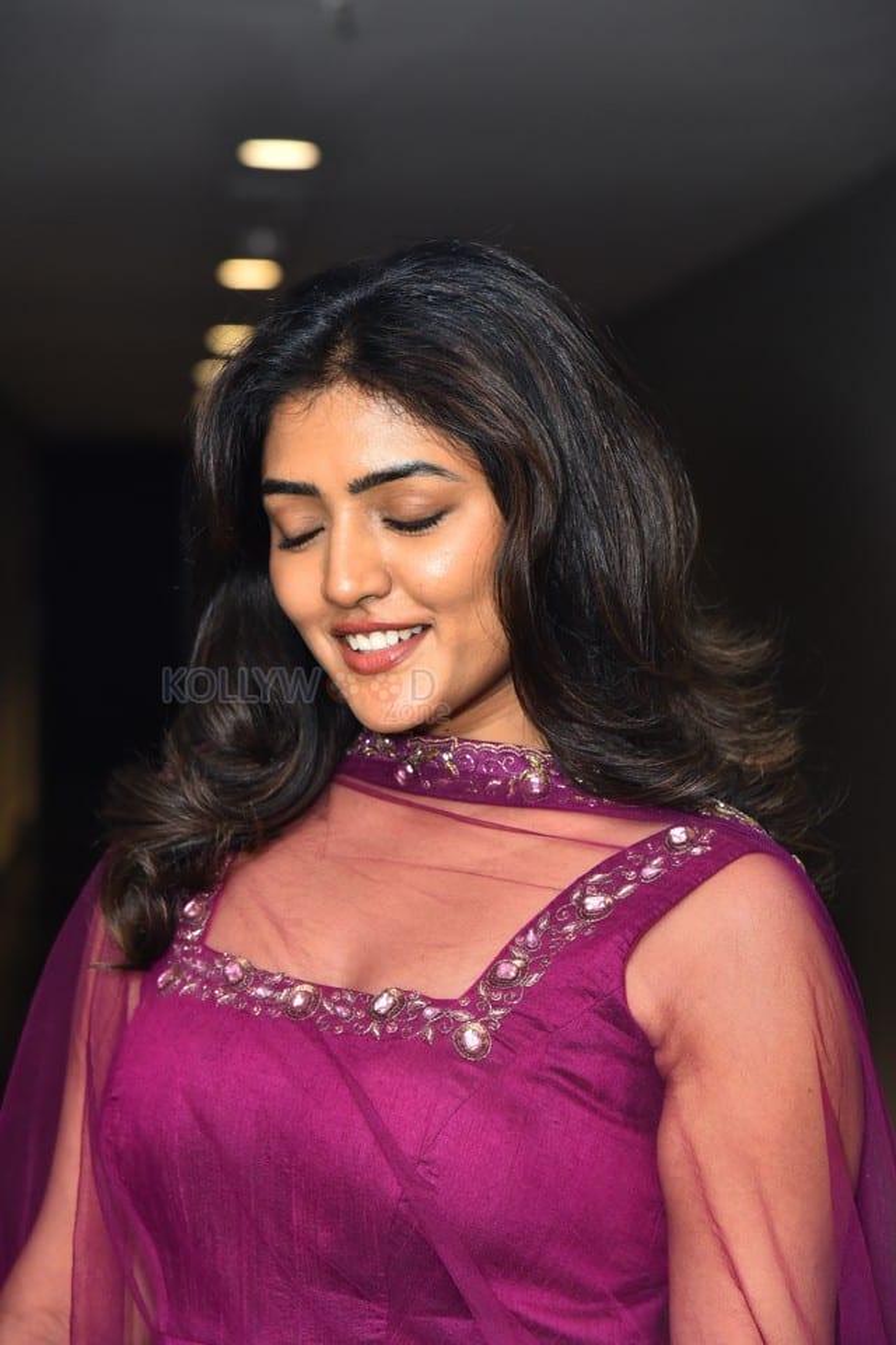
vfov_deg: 17.1
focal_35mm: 120
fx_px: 4480
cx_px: 448
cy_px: 672
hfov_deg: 11.4
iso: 1600
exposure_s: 1/125
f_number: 5
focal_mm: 120
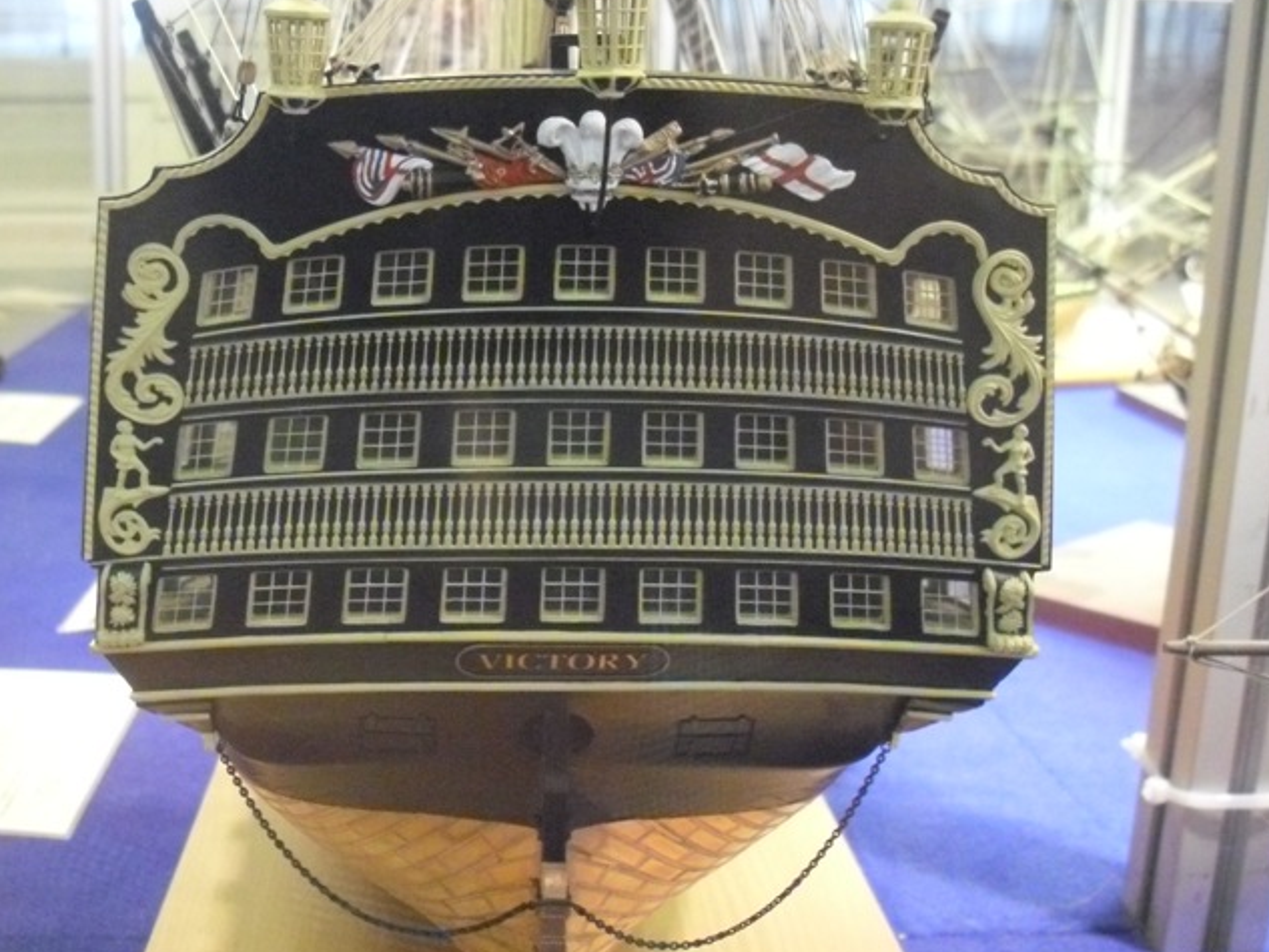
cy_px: 539
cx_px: 525
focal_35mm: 48
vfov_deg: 30.2
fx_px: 1760
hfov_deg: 39.5
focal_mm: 6.2
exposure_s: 1/25
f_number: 2.8
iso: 800
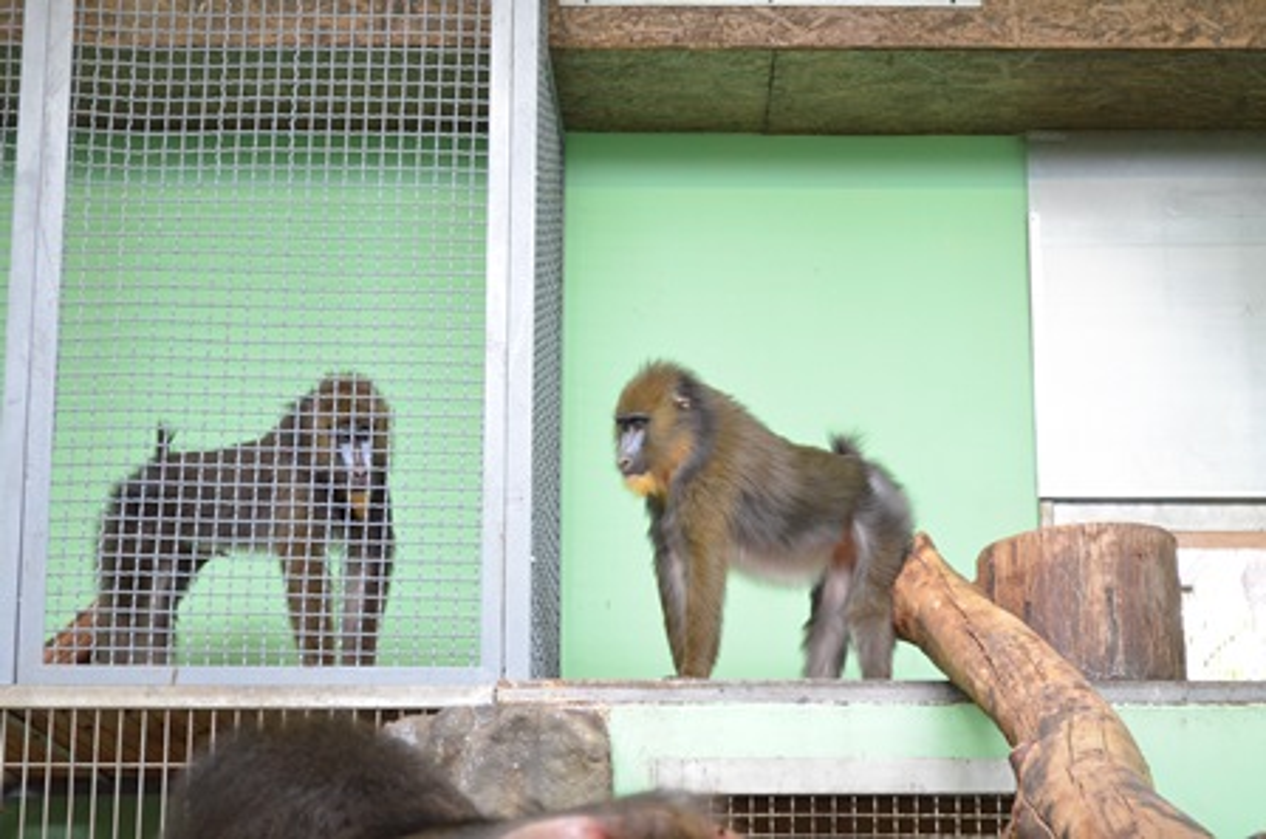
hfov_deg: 24.7
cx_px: 633
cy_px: 420
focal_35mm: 82
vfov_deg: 16.5
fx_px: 2896
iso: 1600
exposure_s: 1/30
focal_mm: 55
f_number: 5.6
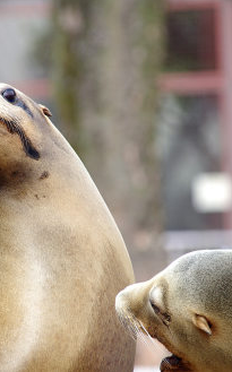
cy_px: 186
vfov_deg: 3.0
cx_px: 72
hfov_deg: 1.9
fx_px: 7056
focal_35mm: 696
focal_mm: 300
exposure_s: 1/320
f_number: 6.3
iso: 320
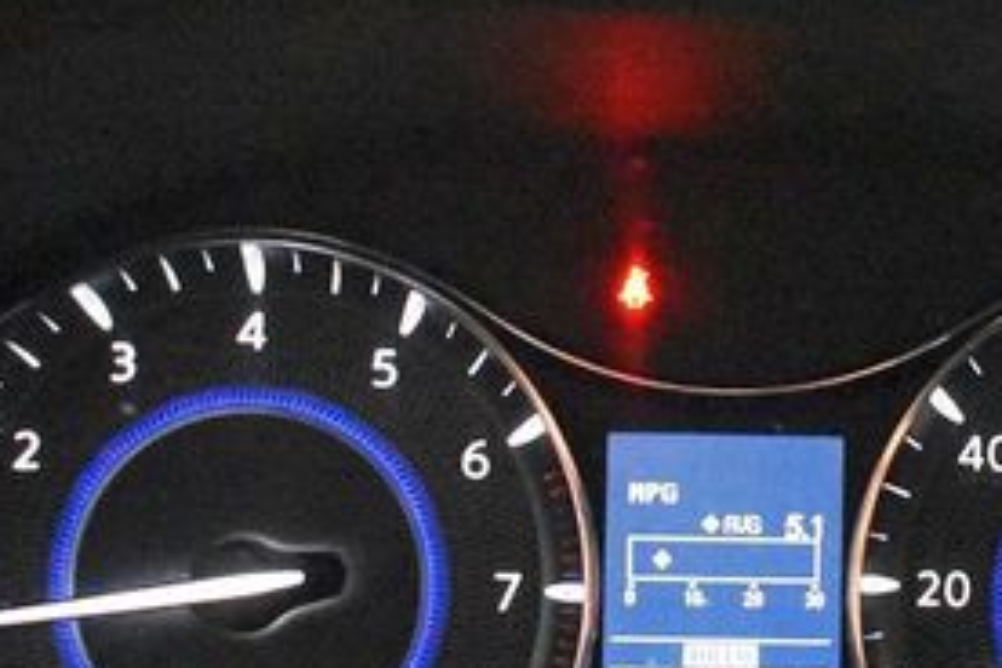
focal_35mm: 73
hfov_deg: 27.1
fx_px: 2036
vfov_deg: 18.6
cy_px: 416
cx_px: 806
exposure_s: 1/100
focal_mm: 21
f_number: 3.8
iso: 12800
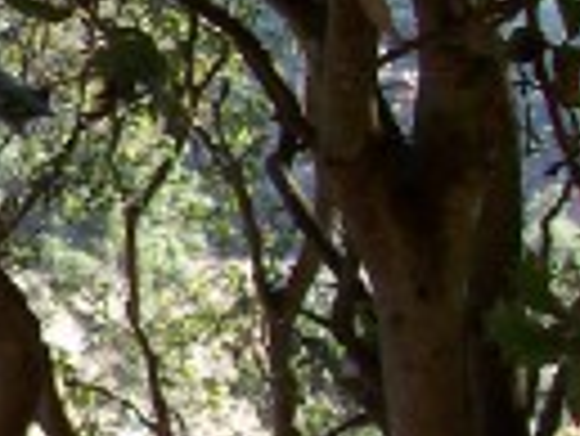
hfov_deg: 12.3
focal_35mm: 146
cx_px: -490
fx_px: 2449
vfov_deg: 10.2
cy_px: 263
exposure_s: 1/250
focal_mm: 5.6
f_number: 2.8
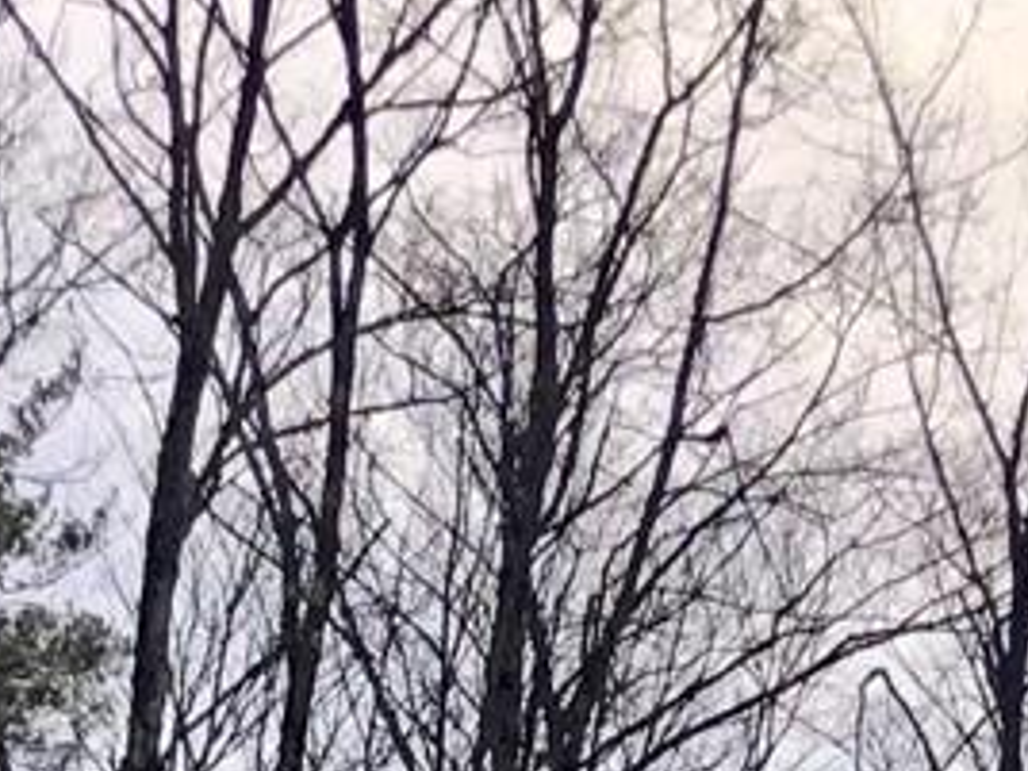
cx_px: 1354
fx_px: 6355
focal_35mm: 214
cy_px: 2697
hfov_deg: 9.1
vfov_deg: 6.1
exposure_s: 1/2433
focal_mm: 4
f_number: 1.8
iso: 20
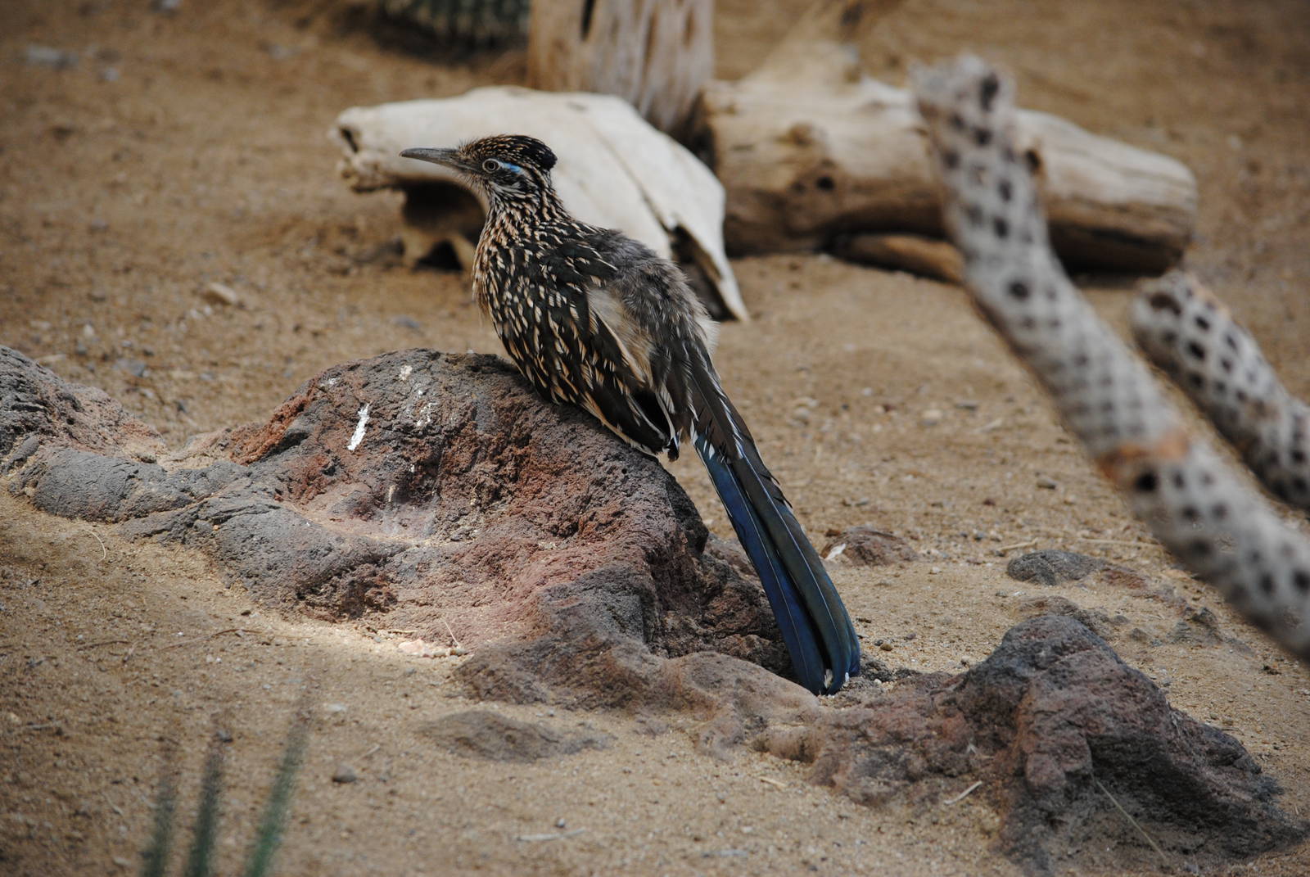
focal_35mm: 202
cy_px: 438
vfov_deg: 6.8
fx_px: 7377
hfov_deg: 10.1
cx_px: 655
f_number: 4.8
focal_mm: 135
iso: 400
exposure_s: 1/125
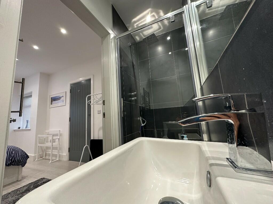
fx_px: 110
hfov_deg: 102.1
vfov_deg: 85.7
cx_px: 136
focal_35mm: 14
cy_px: 102
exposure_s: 1/100
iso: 250
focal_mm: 2.22
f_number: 2.2
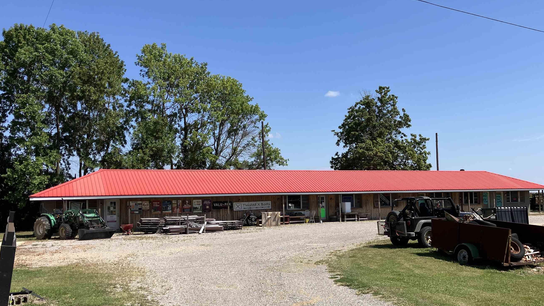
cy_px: 183
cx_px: 316
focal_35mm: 36
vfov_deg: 32.7
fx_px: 519
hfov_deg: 55.0
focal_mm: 3.99
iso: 32
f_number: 1.8
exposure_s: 1/2433
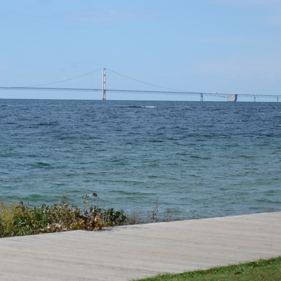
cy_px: 83
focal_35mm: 170
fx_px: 1561
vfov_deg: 10.3
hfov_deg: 10.2
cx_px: 36
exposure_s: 1/640
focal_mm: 52
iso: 100
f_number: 6.3
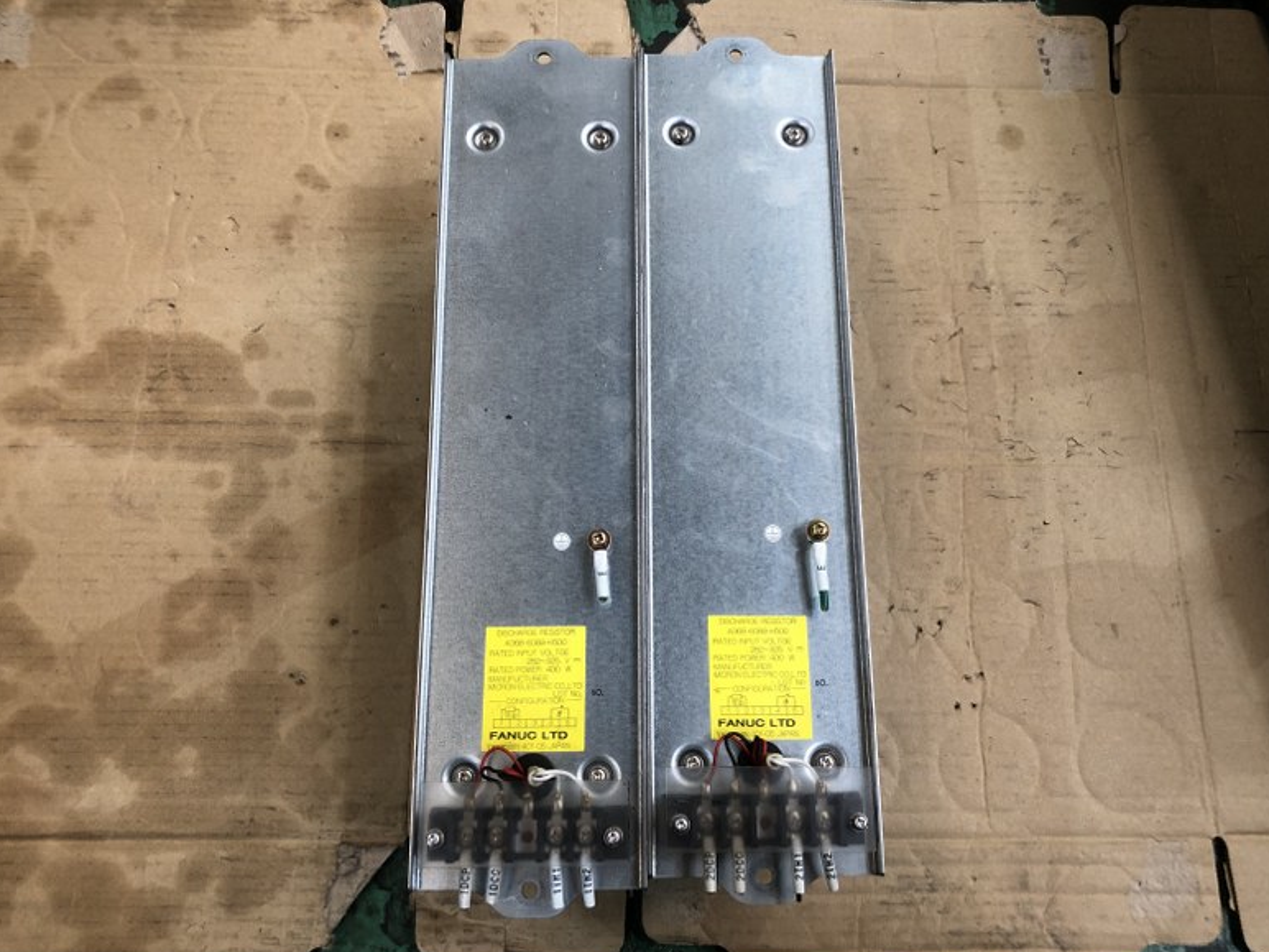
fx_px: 1063
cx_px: 648
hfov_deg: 61.7
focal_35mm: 29
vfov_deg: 48.2
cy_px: 492
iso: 40
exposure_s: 1/15
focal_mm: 3.99
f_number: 1.8
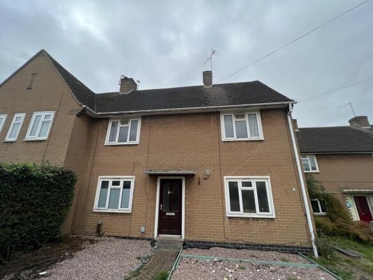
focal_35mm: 13
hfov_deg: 106.2
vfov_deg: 89.9
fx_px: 140
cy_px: 140
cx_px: 186
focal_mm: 1.57
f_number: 1.8
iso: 32
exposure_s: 1/995
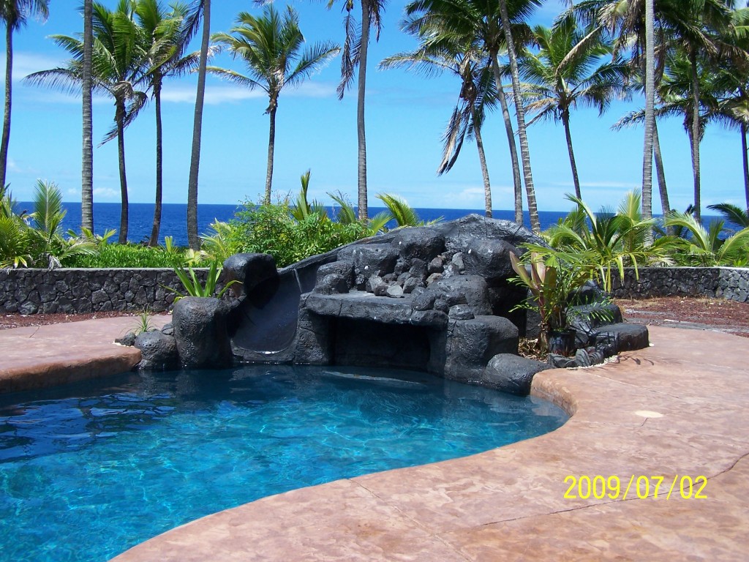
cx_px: 374
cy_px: 281
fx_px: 822
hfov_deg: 49.0
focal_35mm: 38
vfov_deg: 37.7
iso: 80
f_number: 4
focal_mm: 6.3
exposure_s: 1/640
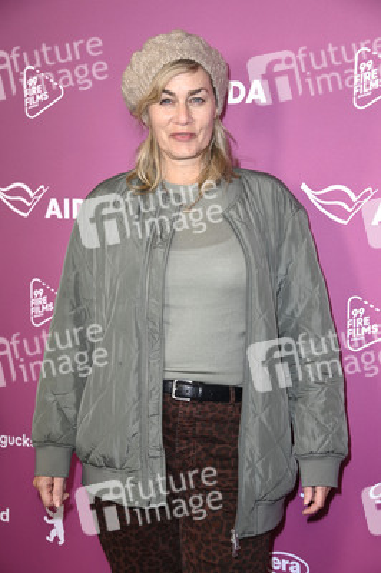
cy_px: 286
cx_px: 190
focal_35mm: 68
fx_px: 1081
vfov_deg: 29.7
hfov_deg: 20.0
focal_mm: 68
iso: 640
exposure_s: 1/250
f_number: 5.6
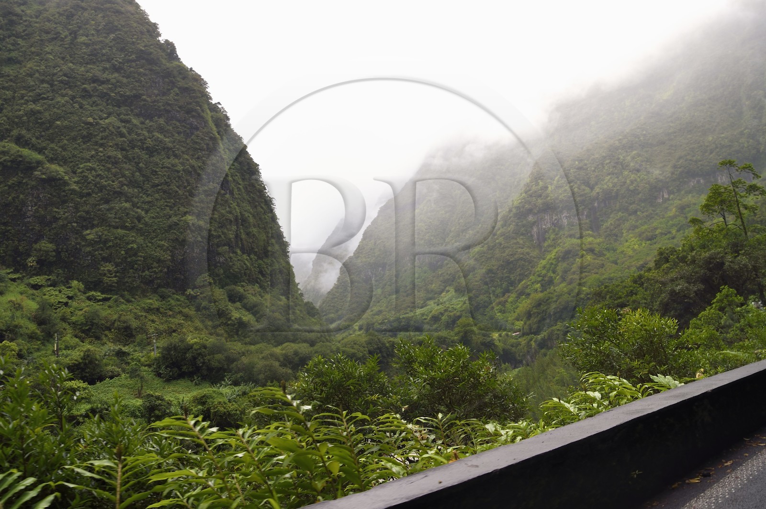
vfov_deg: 53.1
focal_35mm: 24
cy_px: 254
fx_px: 510
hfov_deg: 73.8
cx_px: 383
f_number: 7.1
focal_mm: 24
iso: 200
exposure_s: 1/250
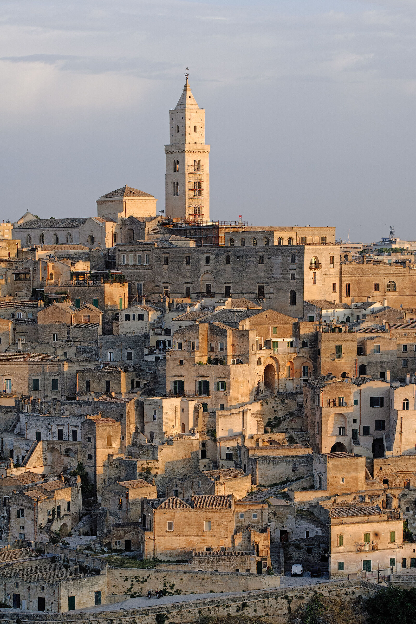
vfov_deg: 18.9
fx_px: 1872
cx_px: 208
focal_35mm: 108
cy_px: 312
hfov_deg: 12.7
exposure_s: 1/40
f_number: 13
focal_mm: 72
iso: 100
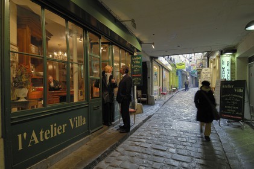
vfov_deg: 59.4
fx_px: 148
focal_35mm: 21
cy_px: 84
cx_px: 127
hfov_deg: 81.2
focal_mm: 14
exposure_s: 1/8
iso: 100
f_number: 7.1
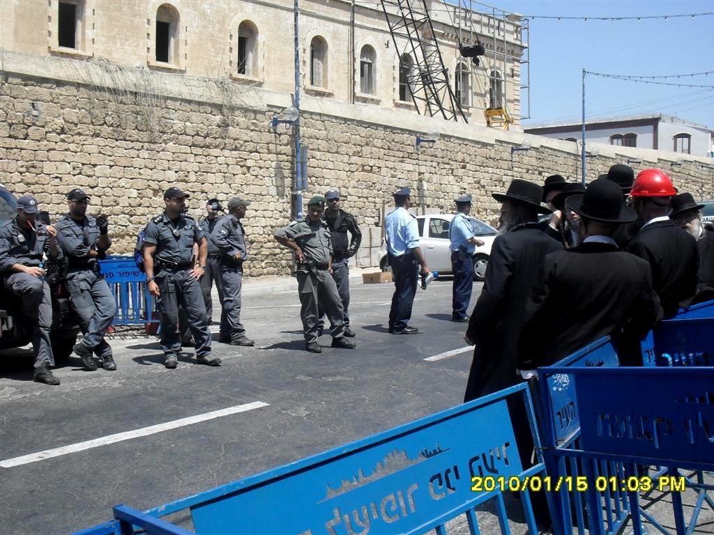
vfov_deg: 37.7
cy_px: 268
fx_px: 784
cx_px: 357
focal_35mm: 38
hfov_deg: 49.0
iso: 80
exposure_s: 1/180
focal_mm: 6.3
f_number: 8.3
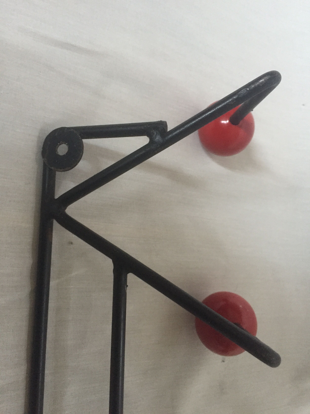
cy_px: 207
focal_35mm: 29
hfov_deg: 48.2
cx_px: 155
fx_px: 346
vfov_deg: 61.7
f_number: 2.2
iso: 250
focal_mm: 4.15
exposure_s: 1/20
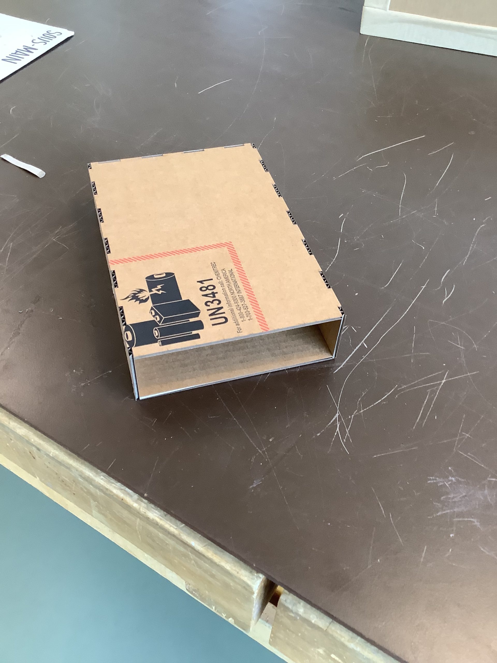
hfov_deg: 45.4
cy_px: 332
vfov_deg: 58.4
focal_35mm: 31
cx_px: 248
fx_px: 593
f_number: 2.4
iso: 160
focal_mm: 3.3
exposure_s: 1/50
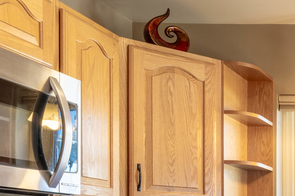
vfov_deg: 19.6
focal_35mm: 63
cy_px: 267
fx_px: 516
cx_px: 473
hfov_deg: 23.5
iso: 160
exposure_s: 1/15
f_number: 13
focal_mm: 17
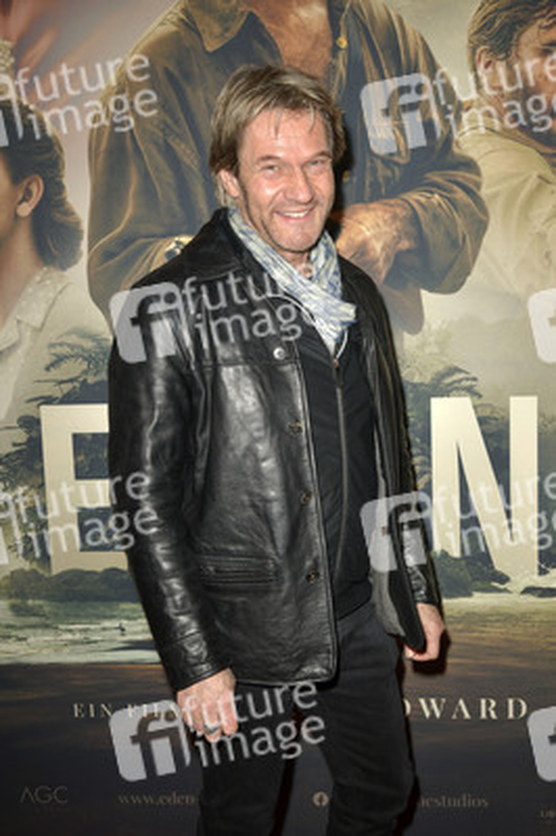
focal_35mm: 44
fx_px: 1021
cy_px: 418
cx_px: 278
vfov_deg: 44.5
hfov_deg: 30.5
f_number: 5.6
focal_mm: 44
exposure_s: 1/250
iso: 250
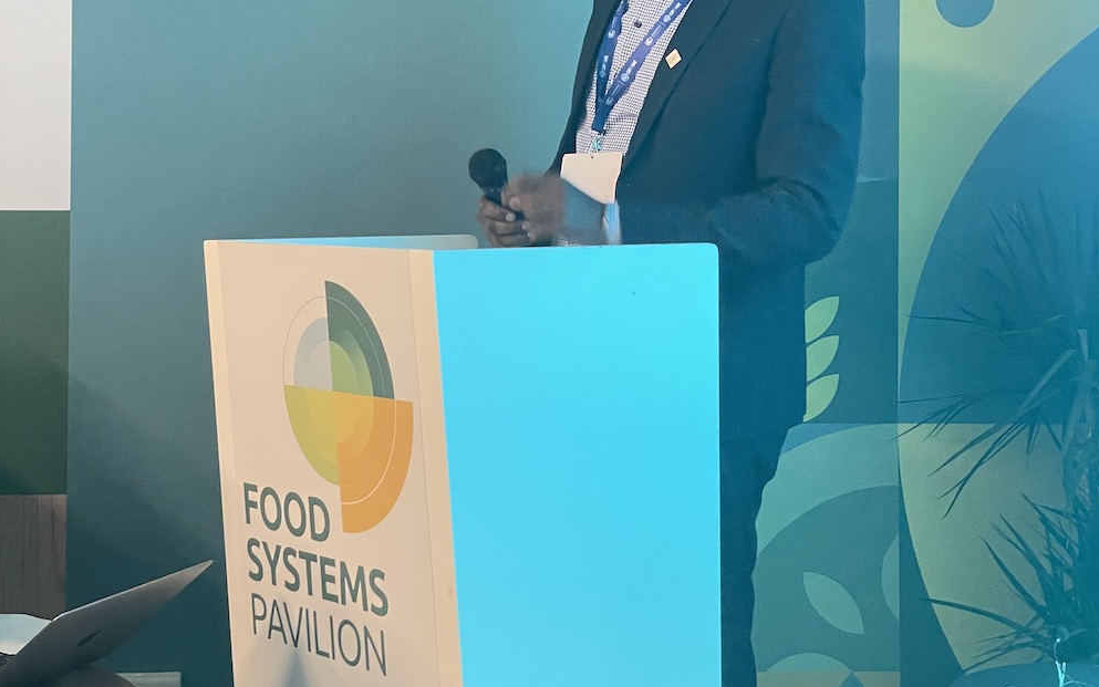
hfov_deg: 27.8
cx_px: 551
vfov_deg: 17.5
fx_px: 2217
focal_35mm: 74
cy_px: 171
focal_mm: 6
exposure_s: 1/60
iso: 400
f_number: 2
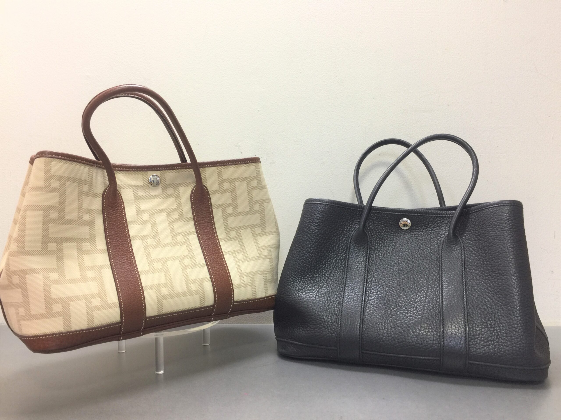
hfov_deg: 61.7
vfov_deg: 48.2
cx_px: 280
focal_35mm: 29
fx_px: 470
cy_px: 210
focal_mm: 4.15
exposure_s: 1/15
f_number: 2.2
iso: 32
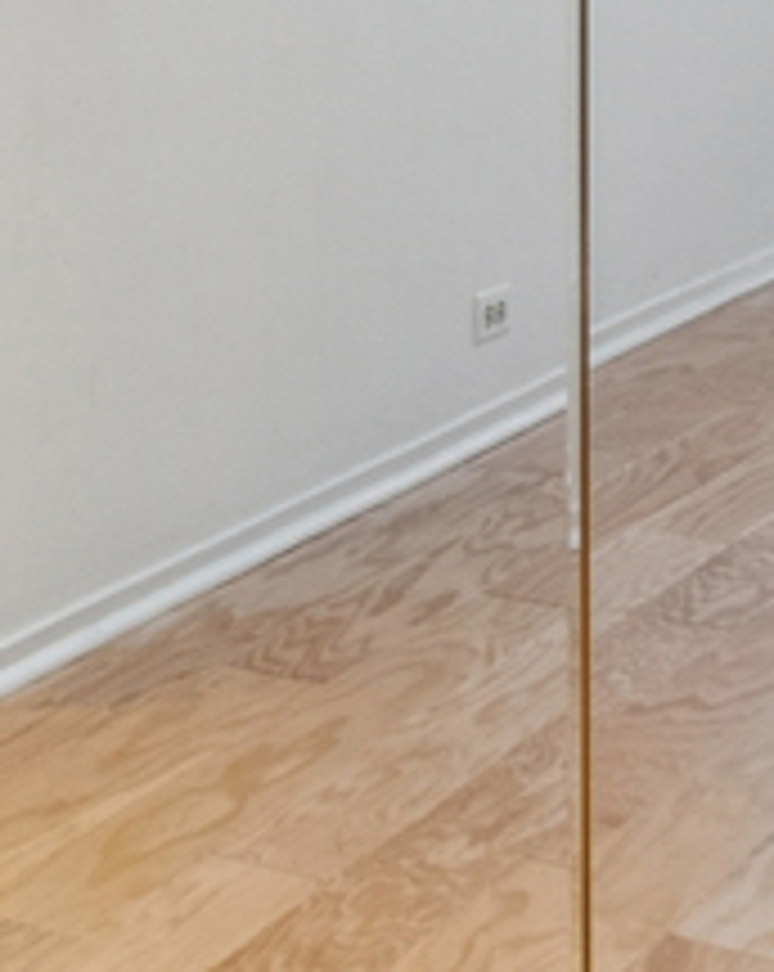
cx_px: -122
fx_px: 3044
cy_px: -360
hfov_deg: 14.1
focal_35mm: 106
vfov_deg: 16.9
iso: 400
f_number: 8
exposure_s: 1/13
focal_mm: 10
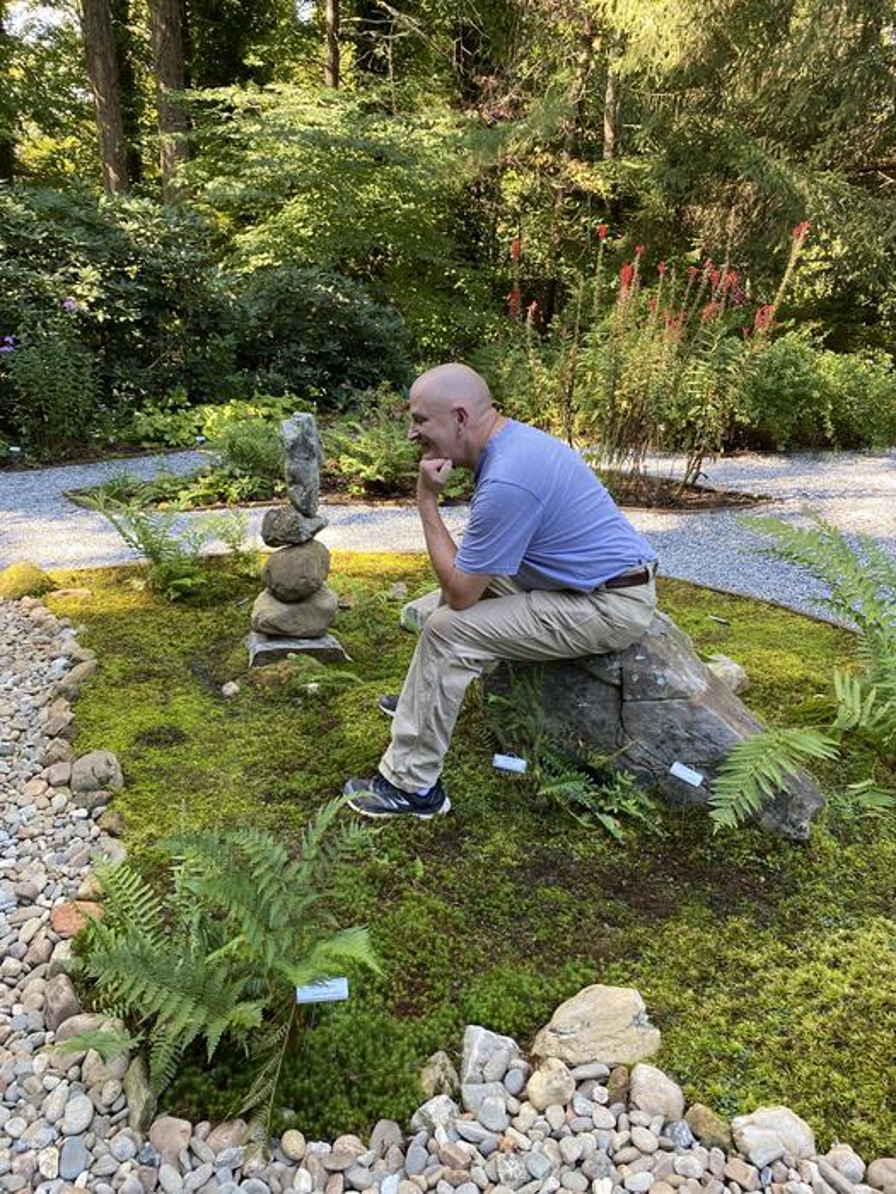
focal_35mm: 26
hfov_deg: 53.1
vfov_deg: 67.3
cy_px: 597
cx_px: 448
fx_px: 897
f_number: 1.8
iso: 80
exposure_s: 1/121
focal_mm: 4.25
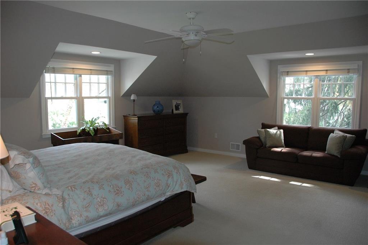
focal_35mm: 27
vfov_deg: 47.8
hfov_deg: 67.4
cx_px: 184
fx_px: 276
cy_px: 122
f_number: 4
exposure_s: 1/100
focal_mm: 18
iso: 640
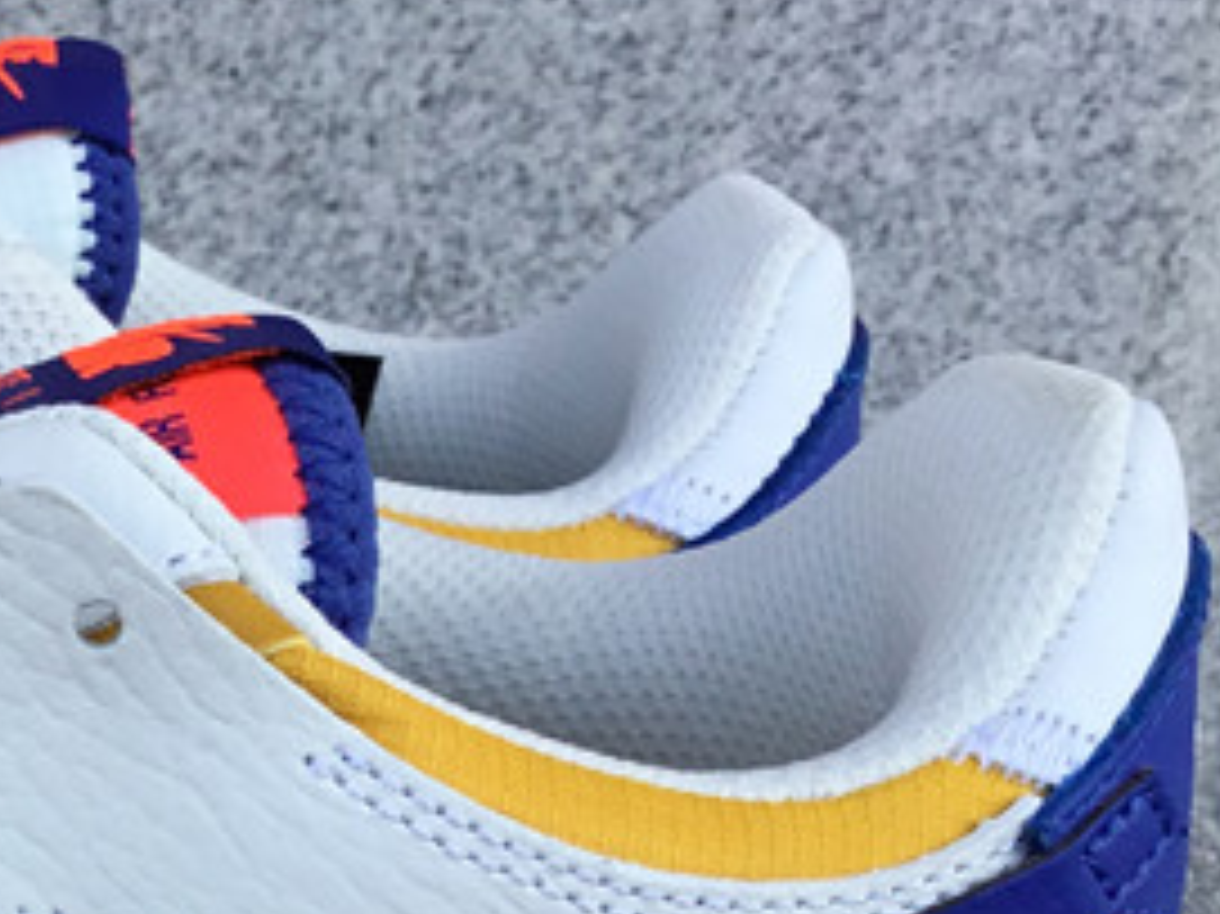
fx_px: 3629
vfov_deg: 13.9
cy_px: 1092
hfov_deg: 18.0
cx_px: -279
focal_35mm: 103
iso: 25
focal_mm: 3.3
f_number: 2.4
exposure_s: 1/405
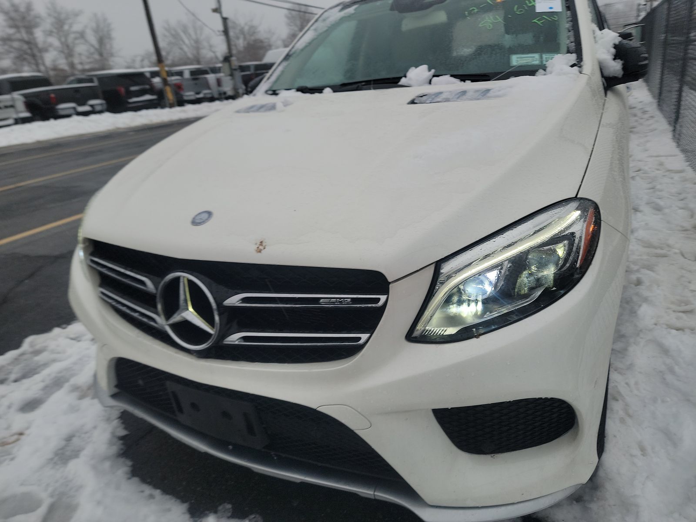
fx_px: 483
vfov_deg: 56.8
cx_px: 348
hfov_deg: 71.6
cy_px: 261
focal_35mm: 24
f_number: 1.8
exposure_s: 1/143
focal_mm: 6.7
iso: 50
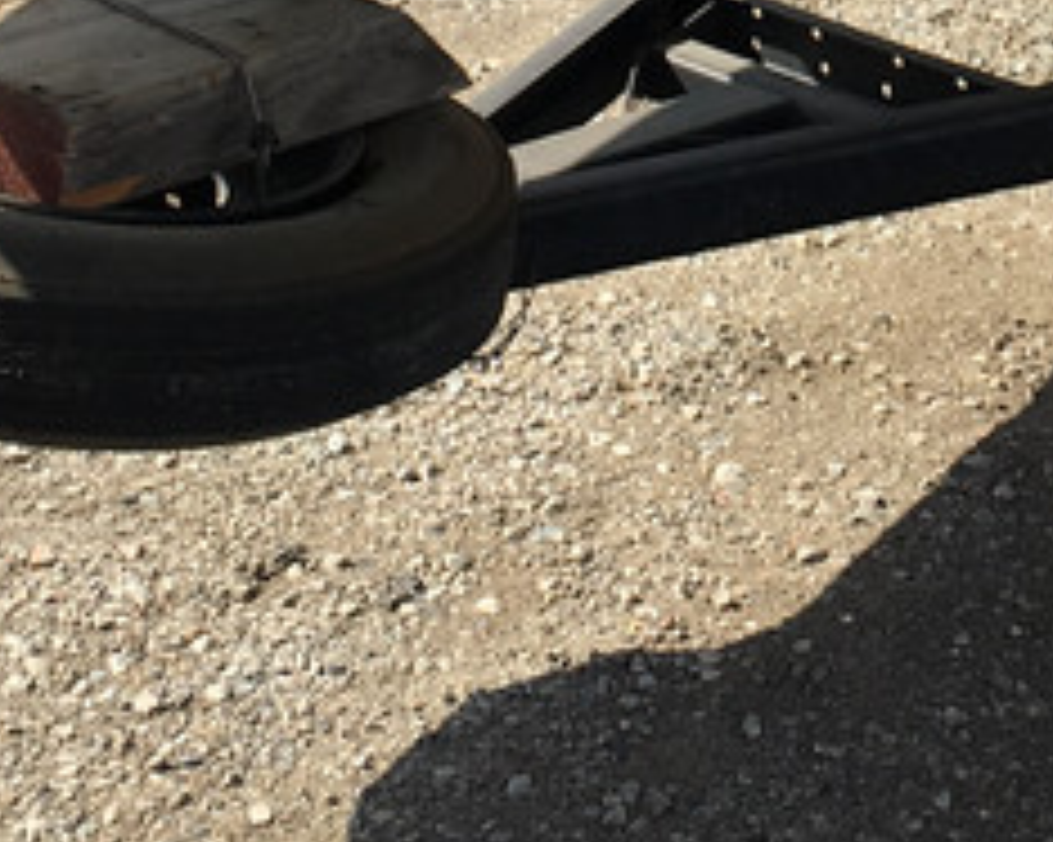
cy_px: -482
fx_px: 4019
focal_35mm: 129
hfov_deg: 14.9
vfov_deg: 11.4
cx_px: 821
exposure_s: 1/1148
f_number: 2.2
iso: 25
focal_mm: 4.15
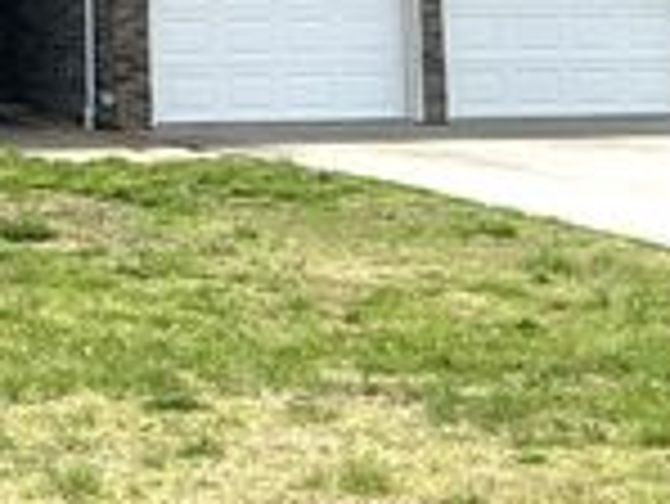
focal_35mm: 124
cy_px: -277
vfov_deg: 11.4
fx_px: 2402
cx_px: -297
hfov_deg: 14.9
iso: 50
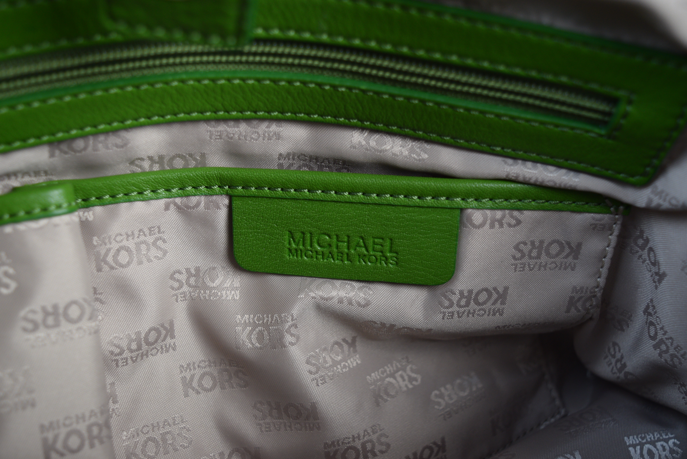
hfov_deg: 46.4
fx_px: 802
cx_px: 344
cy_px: 230
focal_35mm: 42
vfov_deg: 31.9
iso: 400
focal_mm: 28
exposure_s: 1/80
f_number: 4.2
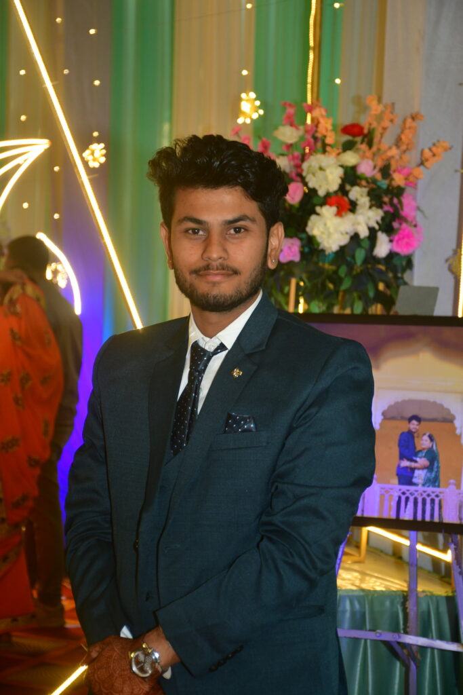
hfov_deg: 13.0
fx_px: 2025
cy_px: 348
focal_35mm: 105
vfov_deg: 19.5
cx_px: 232
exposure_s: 1/125
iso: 640
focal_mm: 70
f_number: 5.6
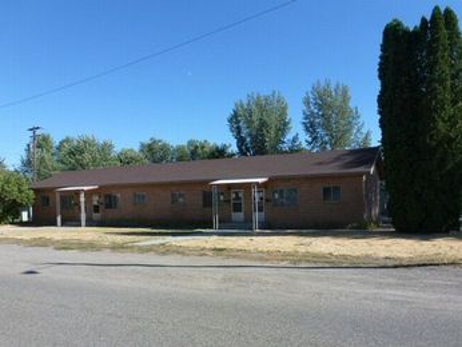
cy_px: 174
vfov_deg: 56.9
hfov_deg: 71.6
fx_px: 321
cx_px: 231
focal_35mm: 24
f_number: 4
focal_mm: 4.3
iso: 100
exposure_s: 1/500
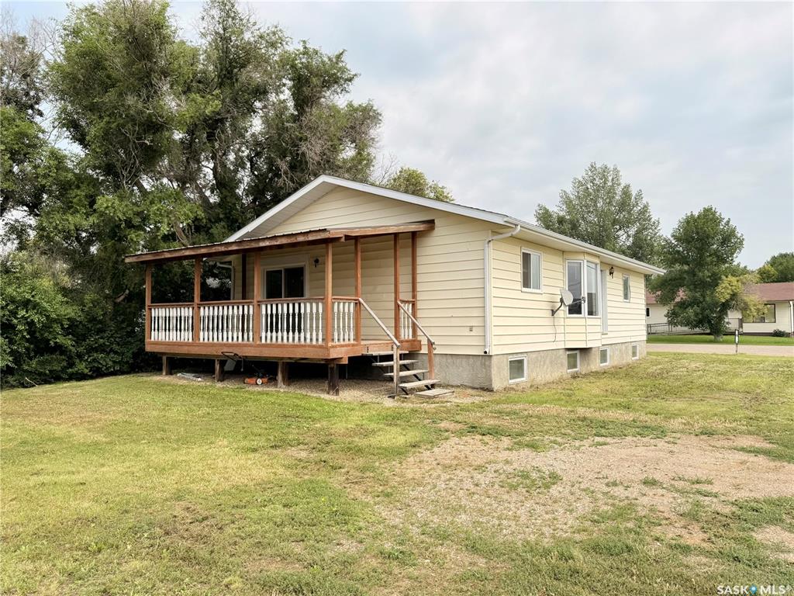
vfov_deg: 56.8
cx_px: 397
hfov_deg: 71.6
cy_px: 298
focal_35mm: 24
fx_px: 550
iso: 80
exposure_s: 1/5714
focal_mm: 6.76
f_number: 1.78
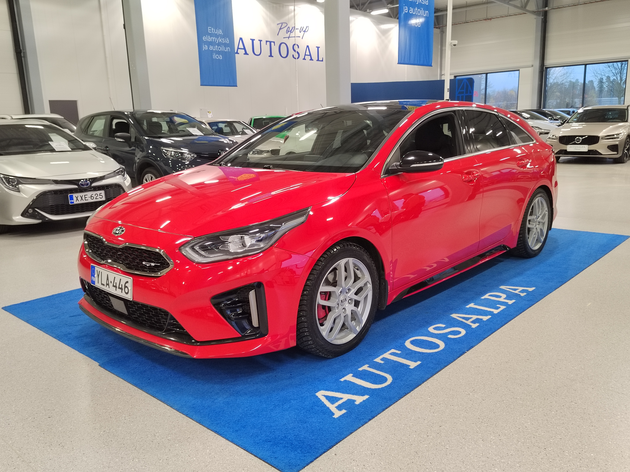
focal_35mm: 29
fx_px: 528
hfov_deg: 61.7
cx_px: 315
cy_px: 236
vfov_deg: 48.2
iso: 844
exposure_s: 1/100
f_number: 1.9
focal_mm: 5.52
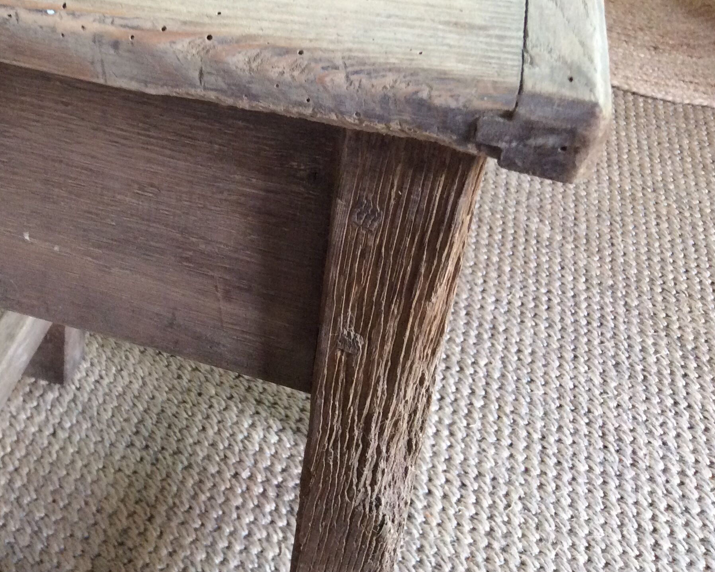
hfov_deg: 40.4
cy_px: 199
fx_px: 952
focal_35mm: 45
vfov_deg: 33.2
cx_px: 217
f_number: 2.4
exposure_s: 1/25
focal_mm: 3.3
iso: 160
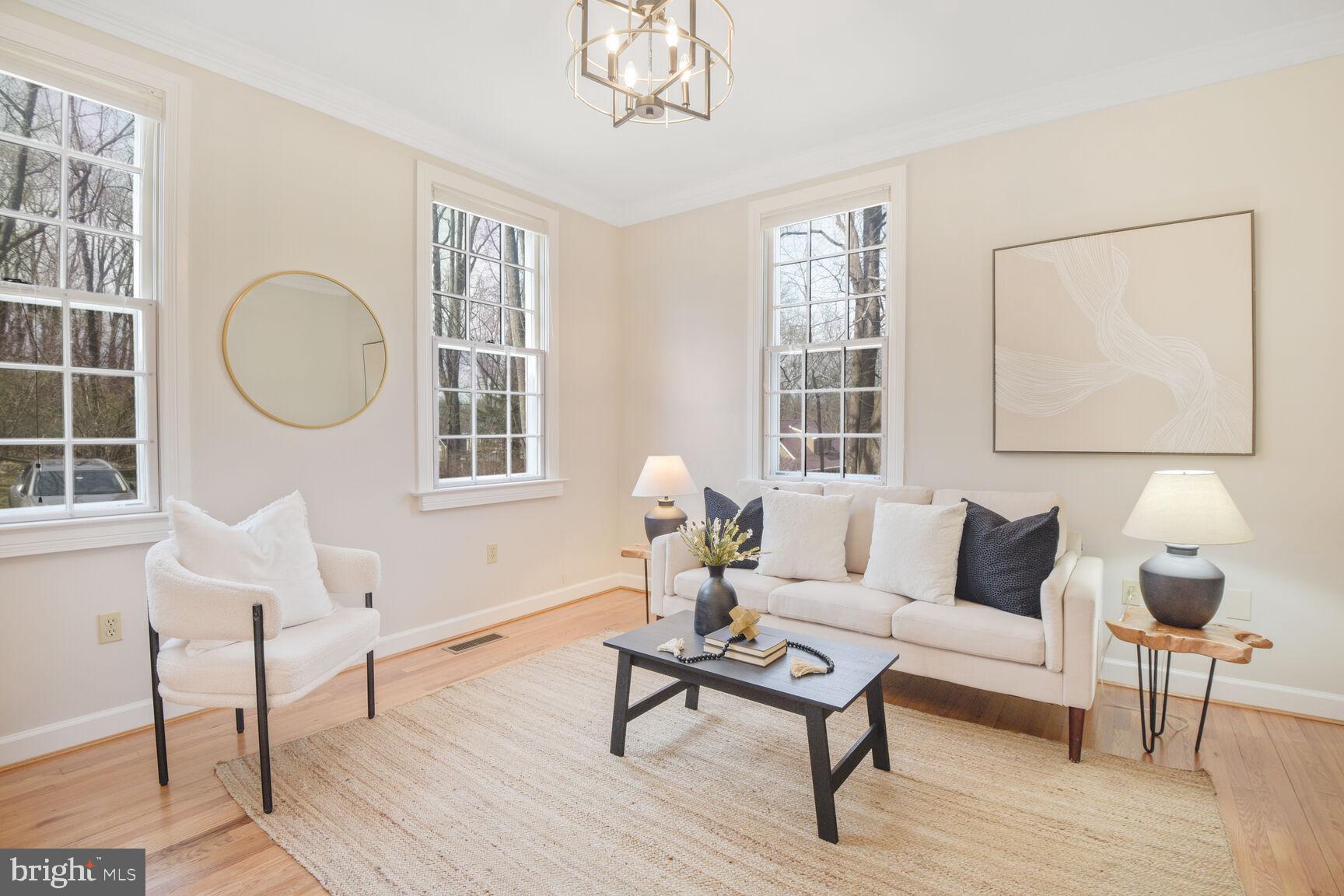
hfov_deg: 96.7
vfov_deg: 73.7
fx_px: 597
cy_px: 448
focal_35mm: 16
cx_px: 672
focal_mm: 16
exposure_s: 1/25
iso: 400
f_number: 8
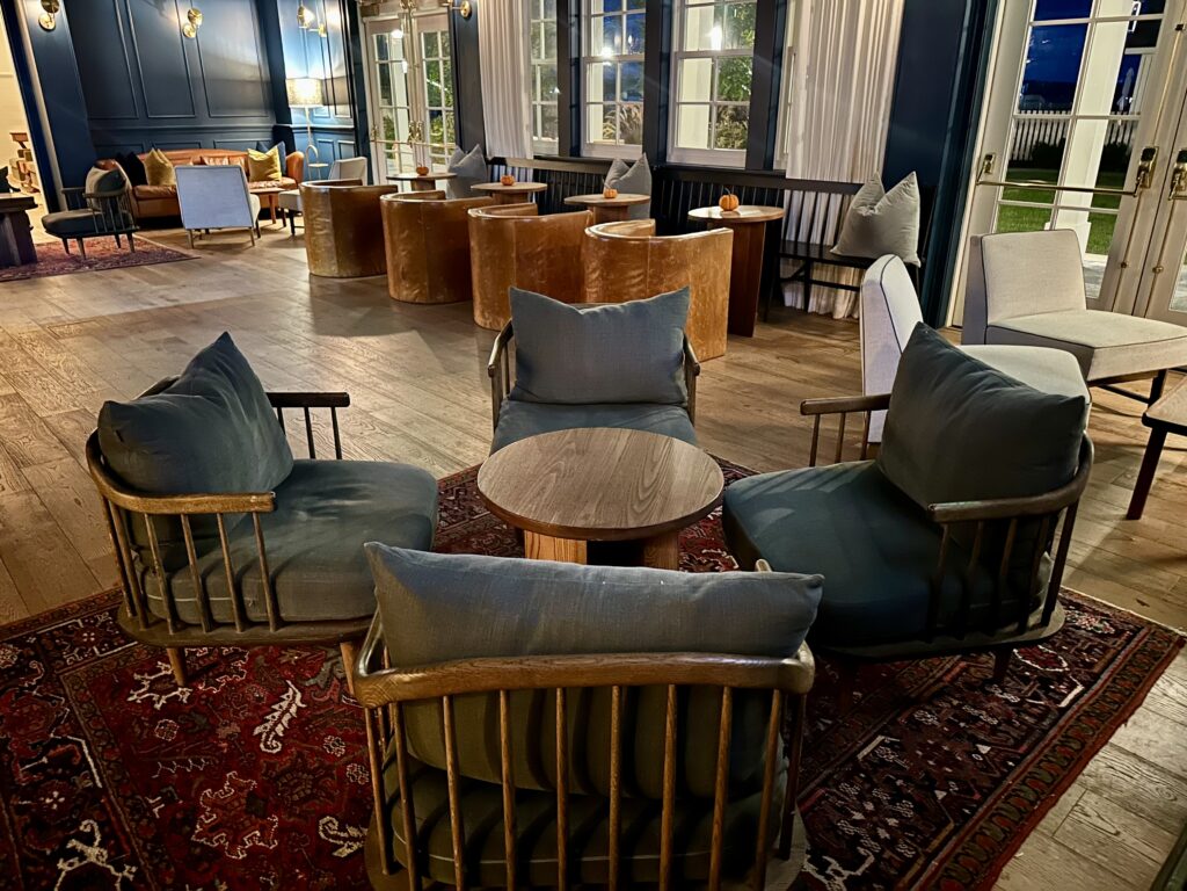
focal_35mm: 24
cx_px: 594
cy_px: 446
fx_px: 823
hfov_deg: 71.6
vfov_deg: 56.8
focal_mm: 6.86
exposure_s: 1/9
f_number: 1.78
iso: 1600
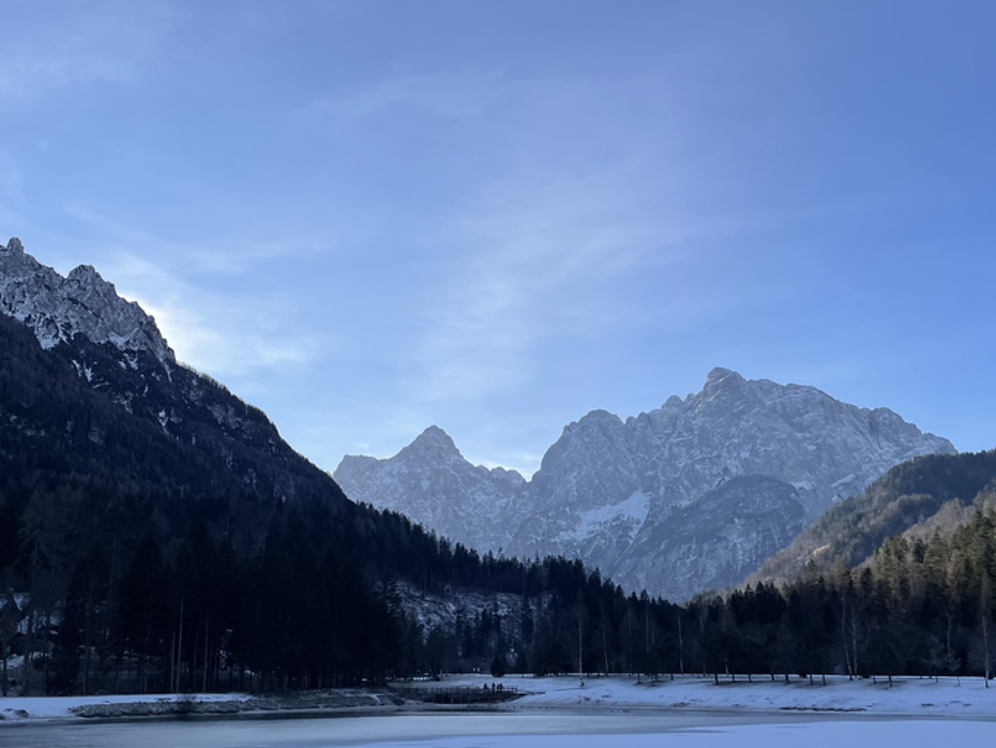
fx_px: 1036
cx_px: 432
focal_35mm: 36
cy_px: 462
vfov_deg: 39.4
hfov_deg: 51.2
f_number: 1.6
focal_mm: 4.2
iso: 32
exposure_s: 1/3205
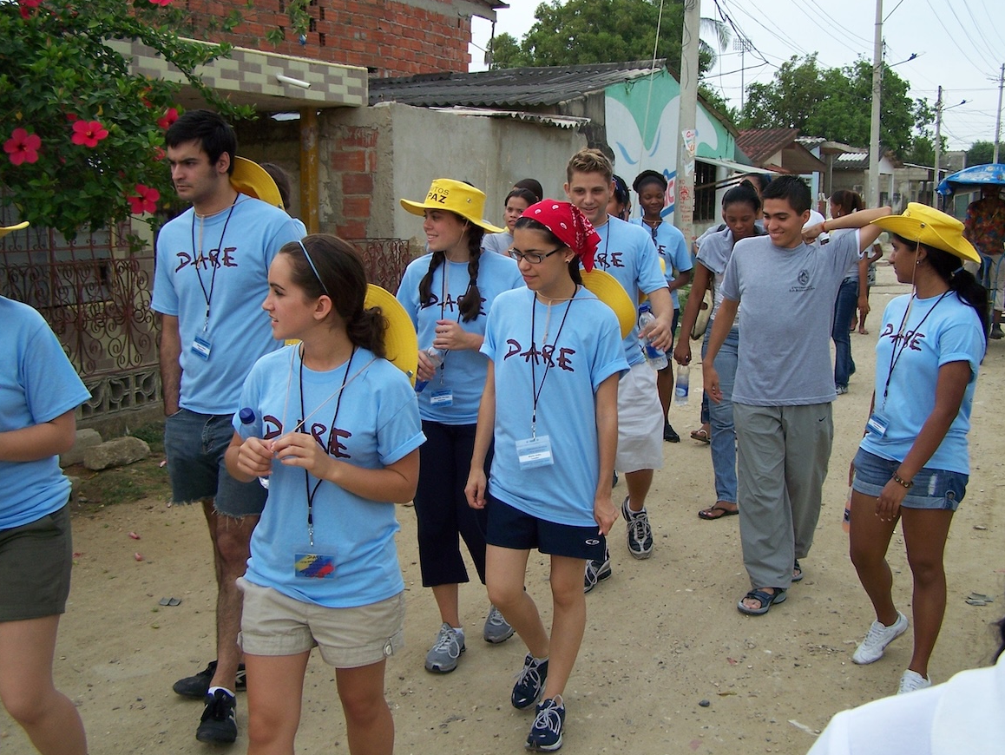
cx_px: 494
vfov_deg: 34.4
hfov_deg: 44.8
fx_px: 1220
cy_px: 345
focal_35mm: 42
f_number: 2.8
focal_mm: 6.3
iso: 80
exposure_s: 1/400
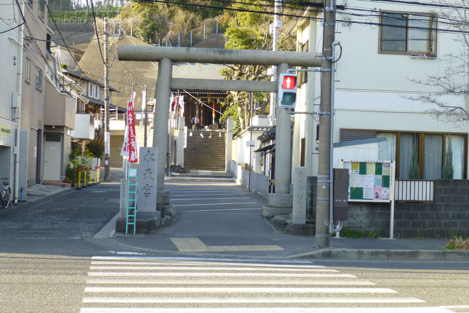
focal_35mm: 63
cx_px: 233
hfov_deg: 31.9
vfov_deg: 21.6
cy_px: 171
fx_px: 821
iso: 100
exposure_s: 1/100
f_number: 4.3
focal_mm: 10.7
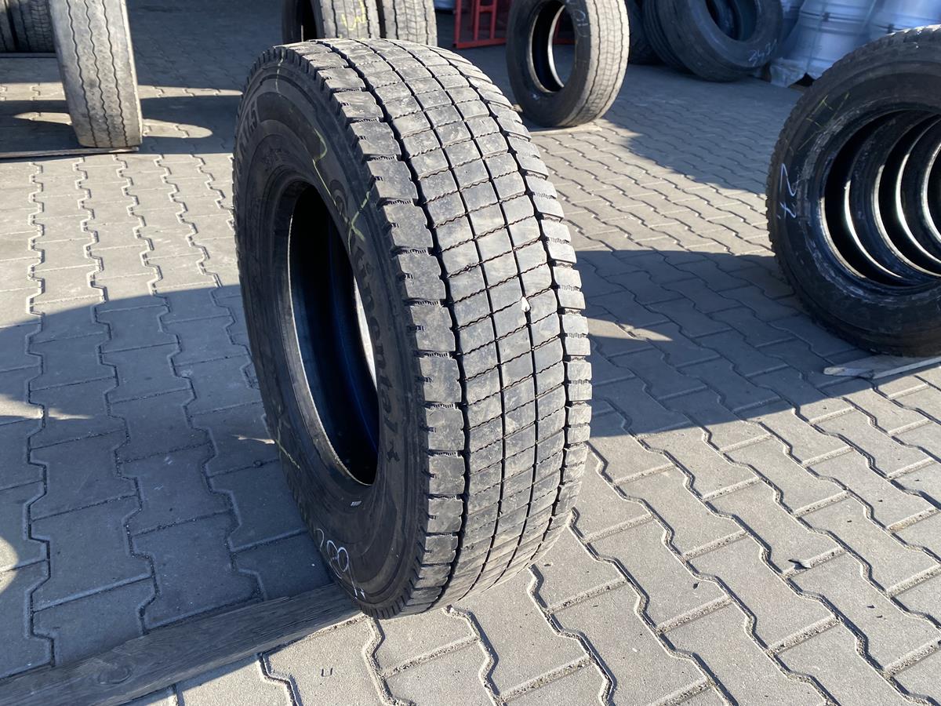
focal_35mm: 26
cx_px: 470
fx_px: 707
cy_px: 353
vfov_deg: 53.1
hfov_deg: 67.3
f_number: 1.8
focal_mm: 4.25
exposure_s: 1/495
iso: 32
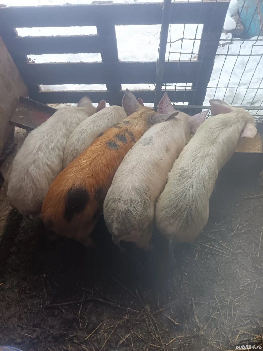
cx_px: 132
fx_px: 243
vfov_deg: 71.6
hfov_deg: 56.8
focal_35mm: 24
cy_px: 176
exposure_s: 1/50
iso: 531
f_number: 1.75
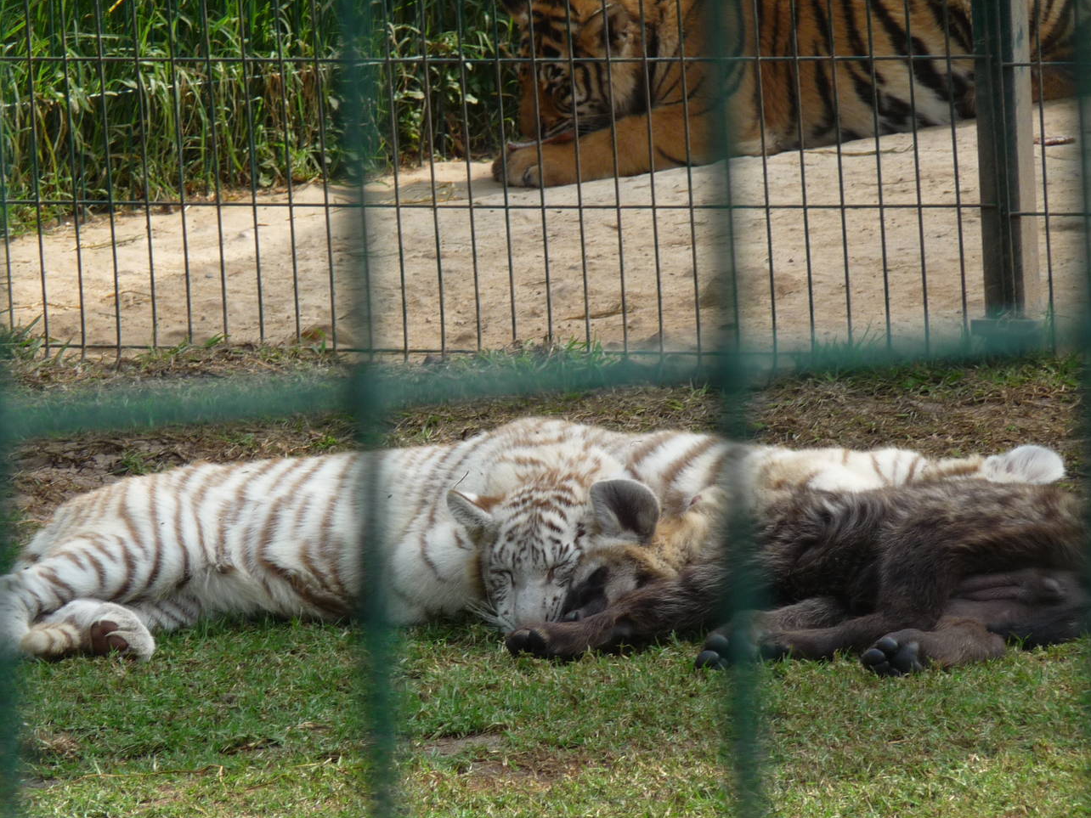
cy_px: 480
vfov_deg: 4.5
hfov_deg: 6.0
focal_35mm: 329
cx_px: 516
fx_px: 10369
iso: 100
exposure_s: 1/250
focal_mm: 45.4
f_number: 4.9
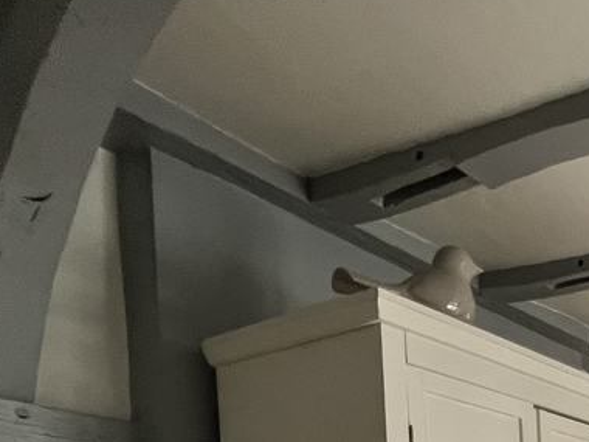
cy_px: 676
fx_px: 698
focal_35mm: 41
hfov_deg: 35.2
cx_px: 721
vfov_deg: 25.5
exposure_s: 1/99
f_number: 1.8
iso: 160
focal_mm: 1.57
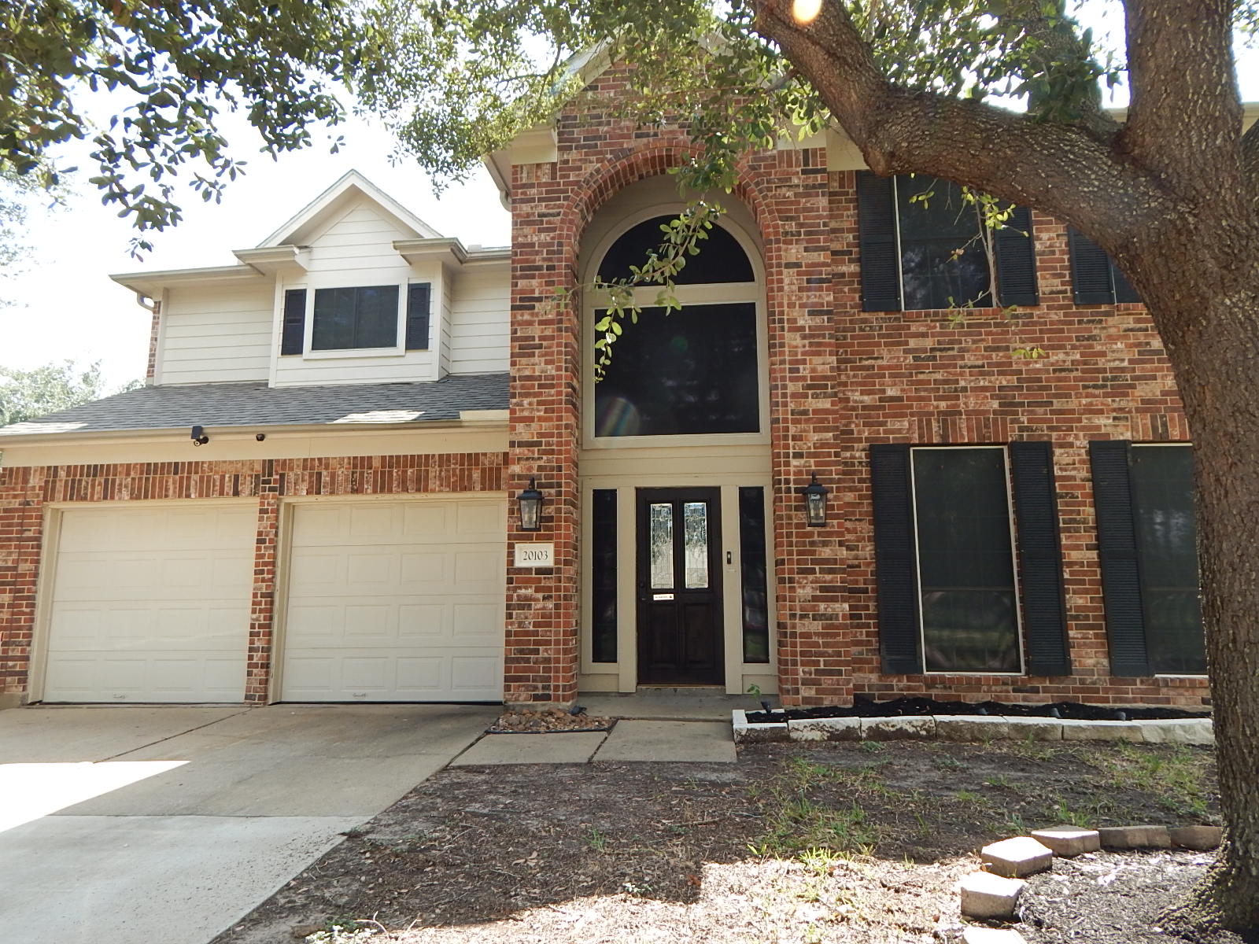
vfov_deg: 61.1
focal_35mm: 22
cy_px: 472
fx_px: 800
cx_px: 630
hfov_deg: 76.4
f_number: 3
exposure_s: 1/250
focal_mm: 4
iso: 125
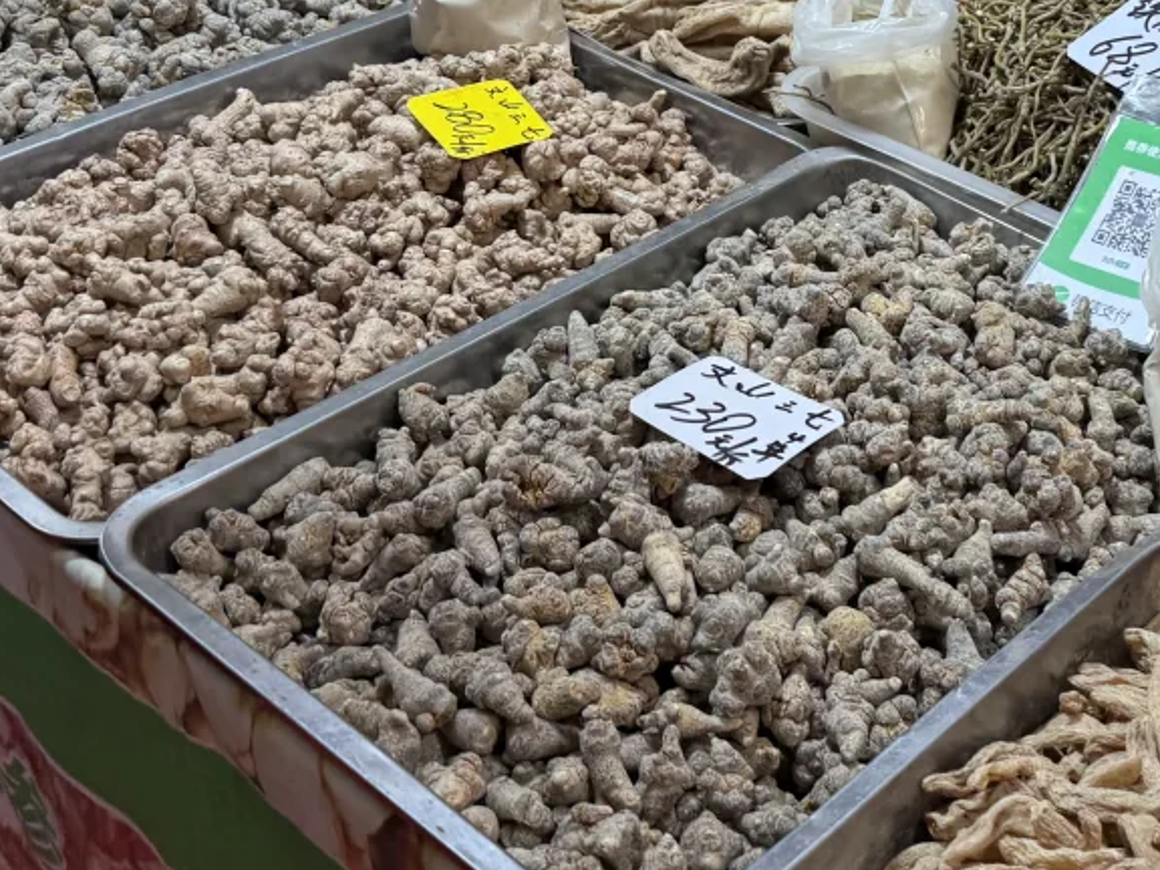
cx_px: 908
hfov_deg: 31.4
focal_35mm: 60
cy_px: 197
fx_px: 2011
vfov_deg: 24.1
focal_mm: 6.76
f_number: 1.78
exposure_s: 1/100
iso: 64
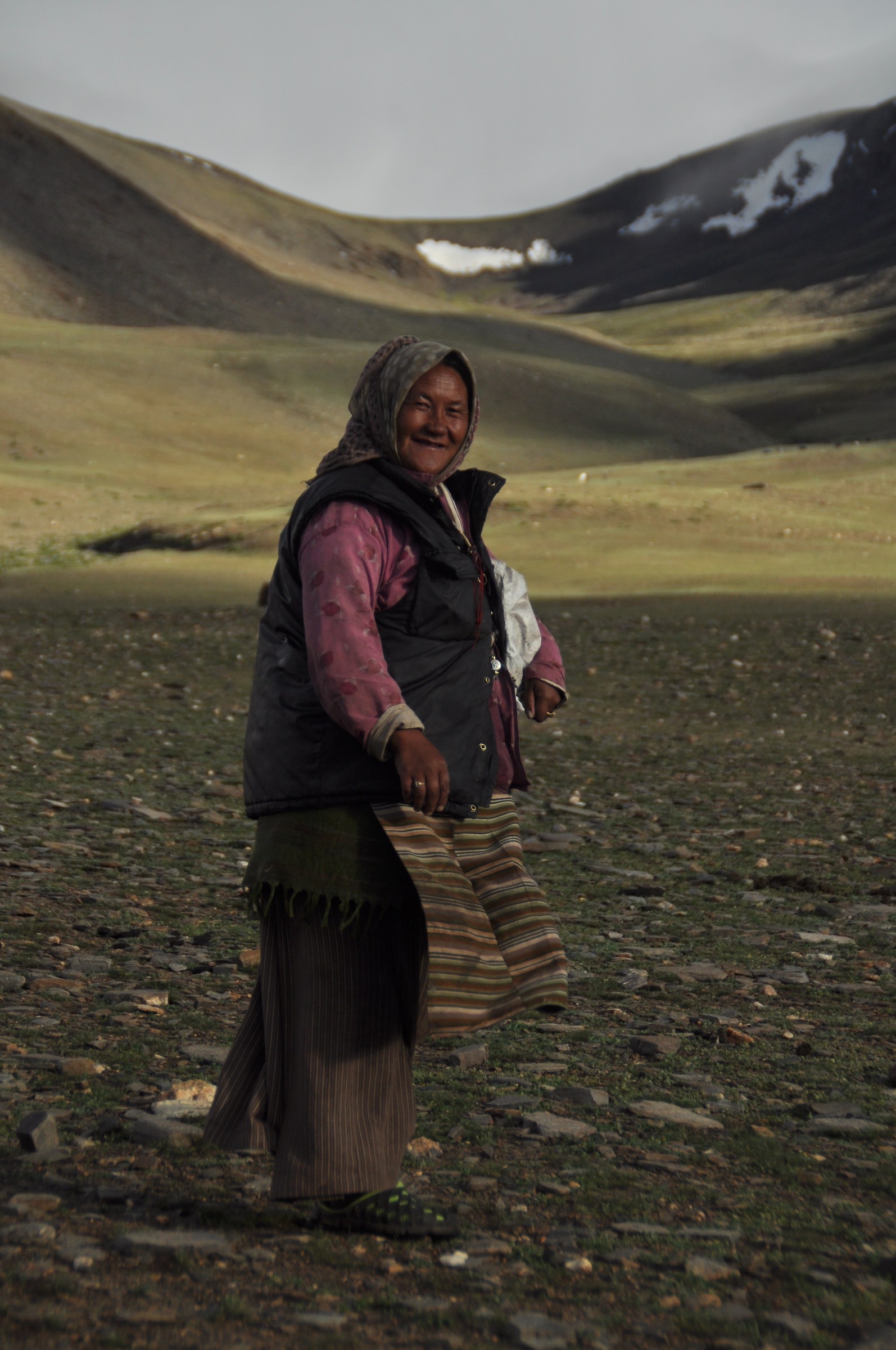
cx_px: 448
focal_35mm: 129
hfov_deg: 10.6
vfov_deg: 15.9
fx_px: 4828
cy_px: 675
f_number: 5.6
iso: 200
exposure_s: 1/400
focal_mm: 86
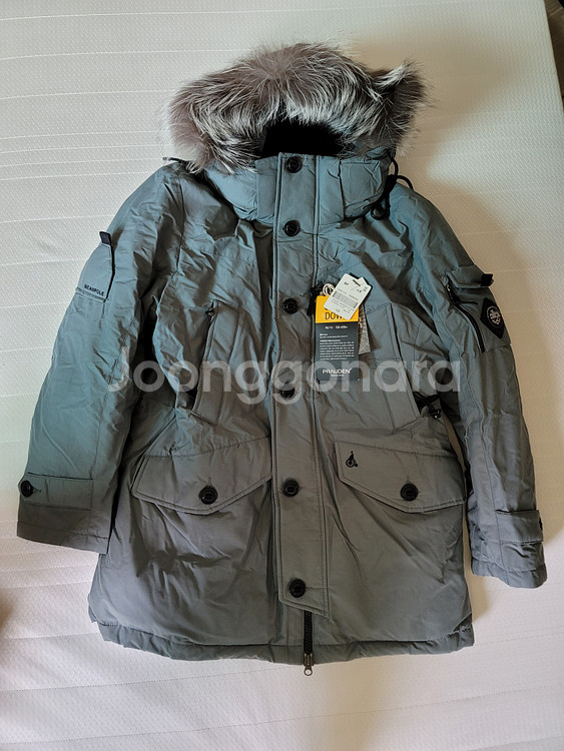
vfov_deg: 69.4
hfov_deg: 54.9
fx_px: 543
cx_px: 282
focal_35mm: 25
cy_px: 376
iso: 250
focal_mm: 7
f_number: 1.8
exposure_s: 1/119
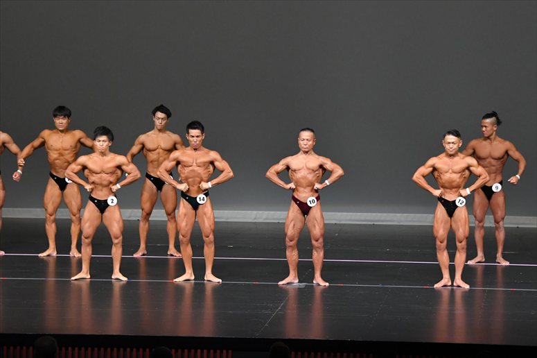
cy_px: 179
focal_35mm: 174
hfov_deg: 11.8
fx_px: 2594
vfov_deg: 7.9
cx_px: 268
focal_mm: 116
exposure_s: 1/400
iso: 4000
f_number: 5.6
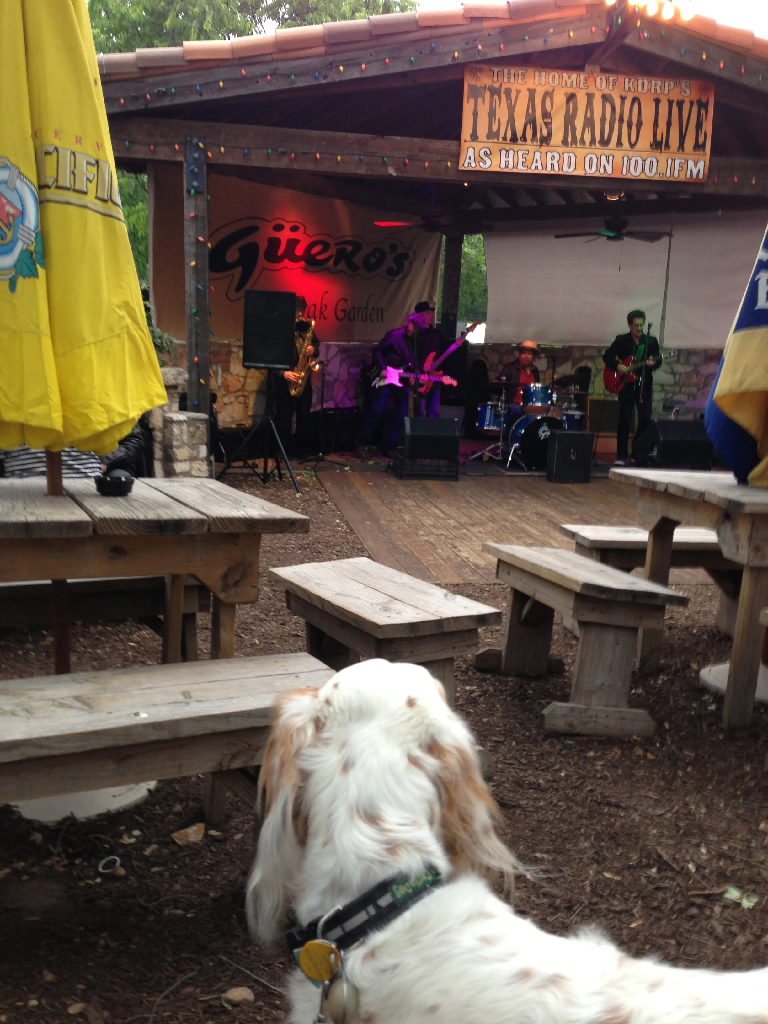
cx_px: 384
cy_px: 512
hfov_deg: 42.9
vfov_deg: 55.4
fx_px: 976
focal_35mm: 33
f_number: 2.4
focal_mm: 4.13
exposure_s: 1/20
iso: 64
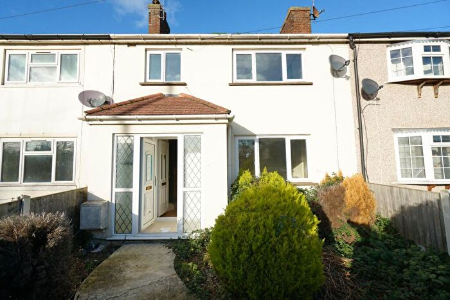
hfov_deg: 96.7
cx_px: 225
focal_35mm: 16
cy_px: 150
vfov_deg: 73.8
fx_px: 200
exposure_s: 1/1600
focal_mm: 16
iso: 500
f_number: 5.6
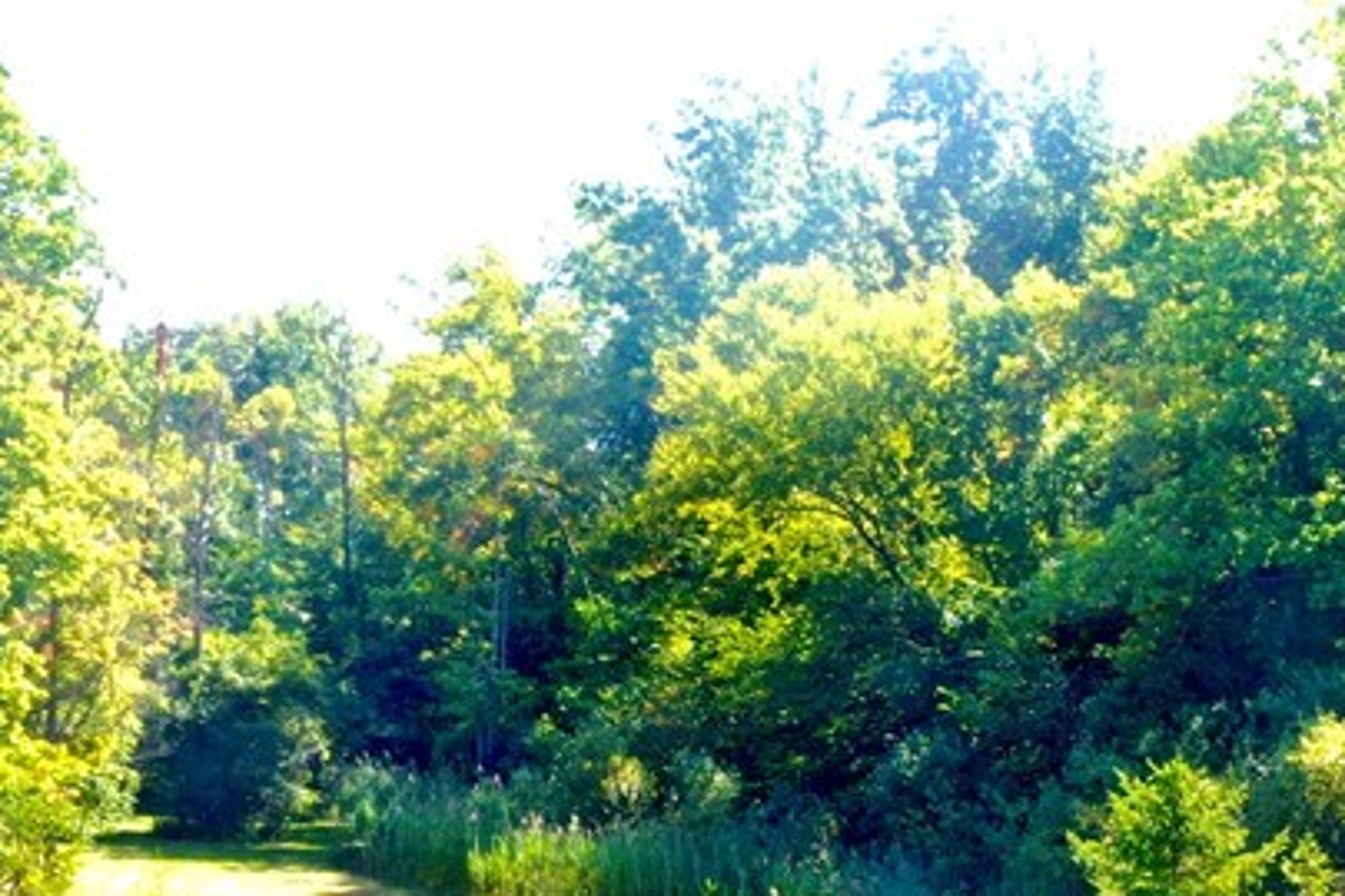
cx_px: 1358
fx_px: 2802
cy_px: 1055
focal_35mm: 75
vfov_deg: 17.4
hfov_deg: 25.6
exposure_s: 1/13
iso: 100
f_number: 11
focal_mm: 10.26
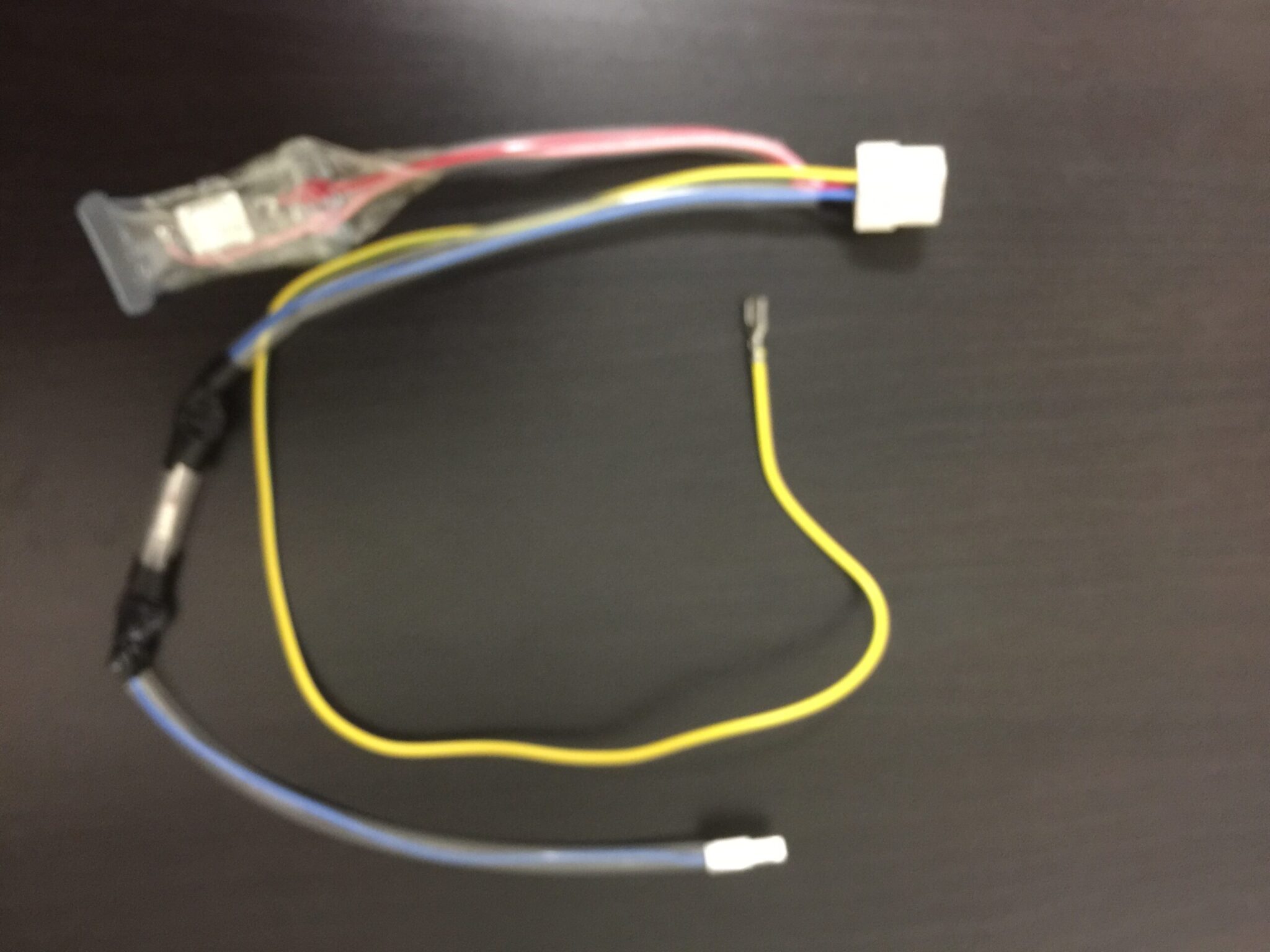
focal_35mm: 29
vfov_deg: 48.2
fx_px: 1064
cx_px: 635
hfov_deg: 61.7
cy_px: 476
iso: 125
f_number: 2.2
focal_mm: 4.15
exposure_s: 1/4
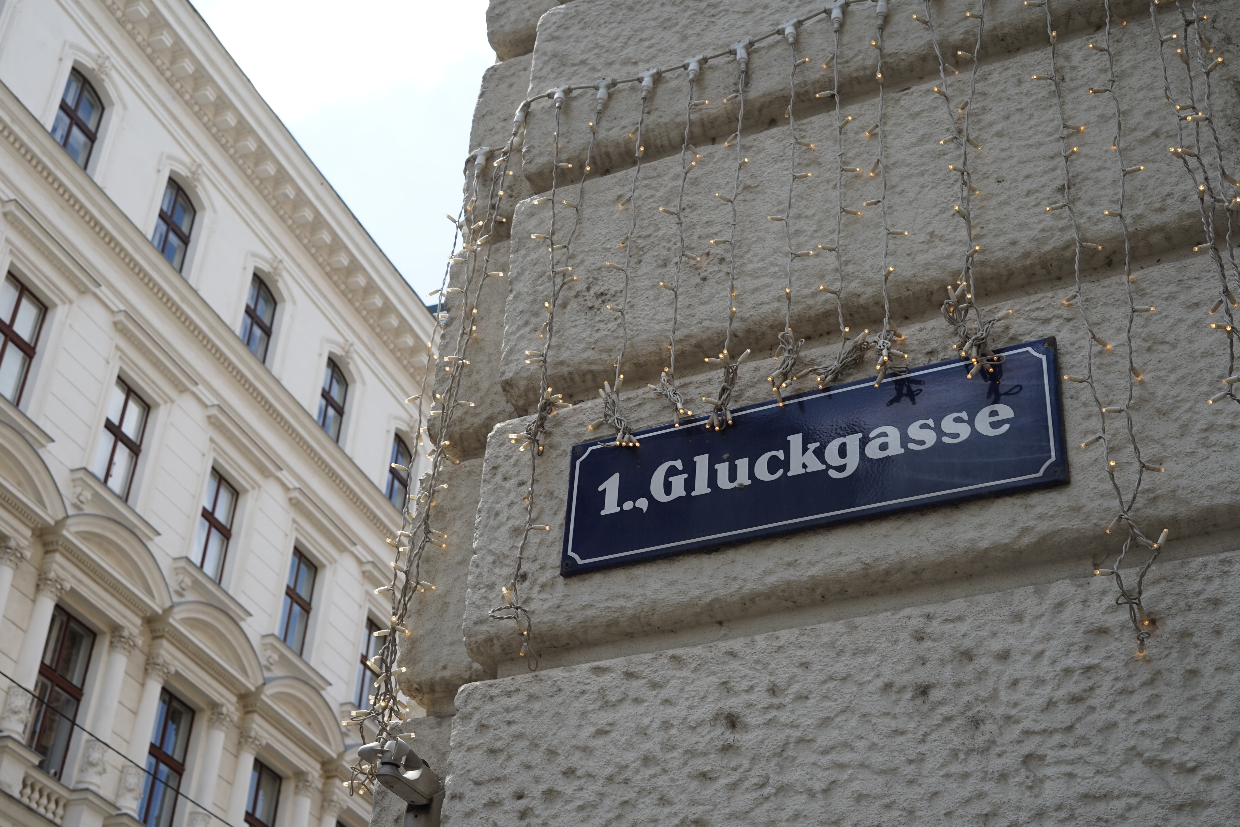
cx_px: 615
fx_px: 1757
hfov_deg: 38.9
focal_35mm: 51
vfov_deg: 26.5
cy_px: 414
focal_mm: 50
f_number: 9
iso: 100
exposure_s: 1/100
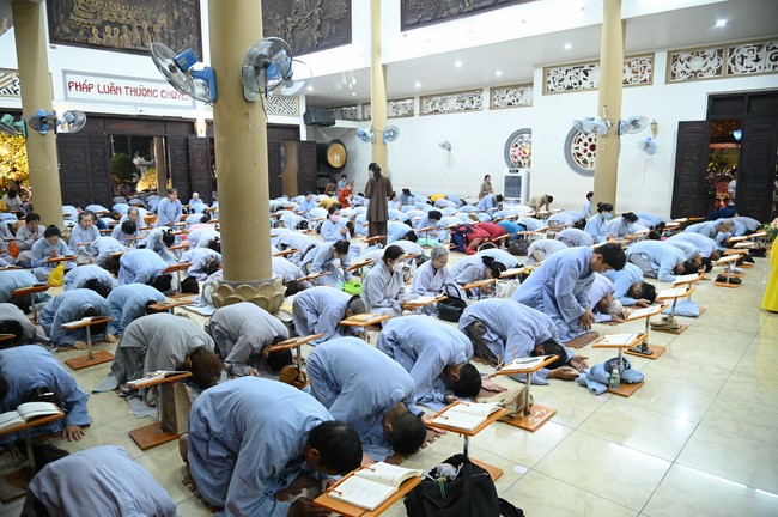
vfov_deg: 53.0
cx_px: 389
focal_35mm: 24
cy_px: 258
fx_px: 518
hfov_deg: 73.8
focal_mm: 24
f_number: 4
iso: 16000
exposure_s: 1/320
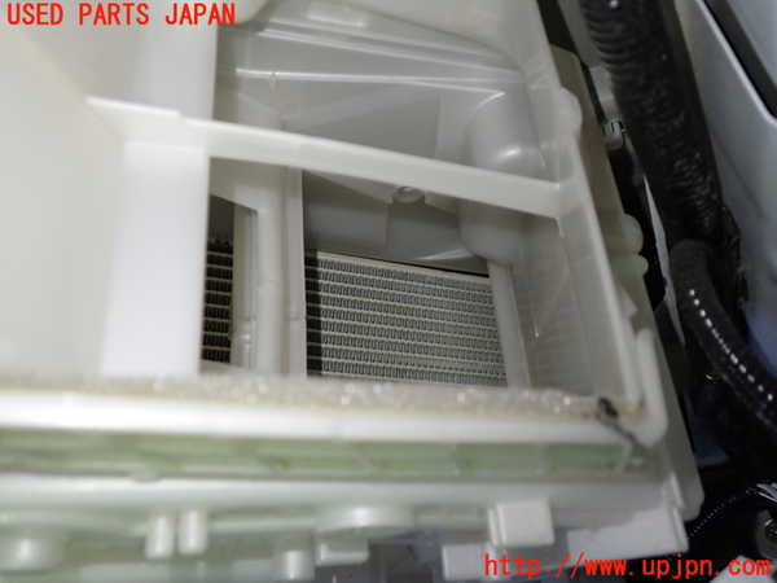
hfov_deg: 60.0
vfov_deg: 46.8
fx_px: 673
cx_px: 388
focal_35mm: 30
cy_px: 292
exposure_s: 1/30
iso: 250
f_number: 2.3
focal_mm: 5.4
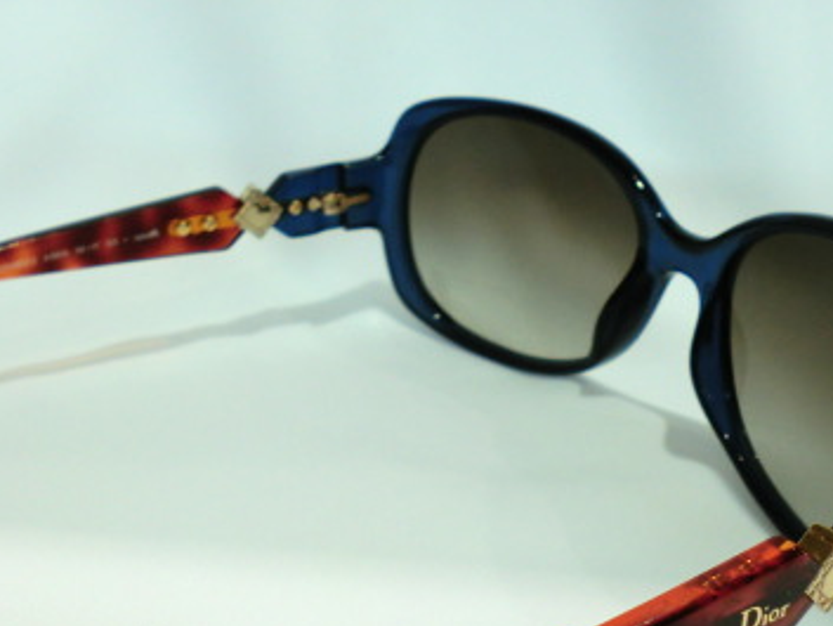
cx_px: 321
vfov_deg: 24.7
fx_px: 1396
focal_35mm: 58
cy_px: 527
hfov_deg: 33.1
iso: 125
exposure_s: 1/60
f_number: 3.5
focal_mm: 5.8
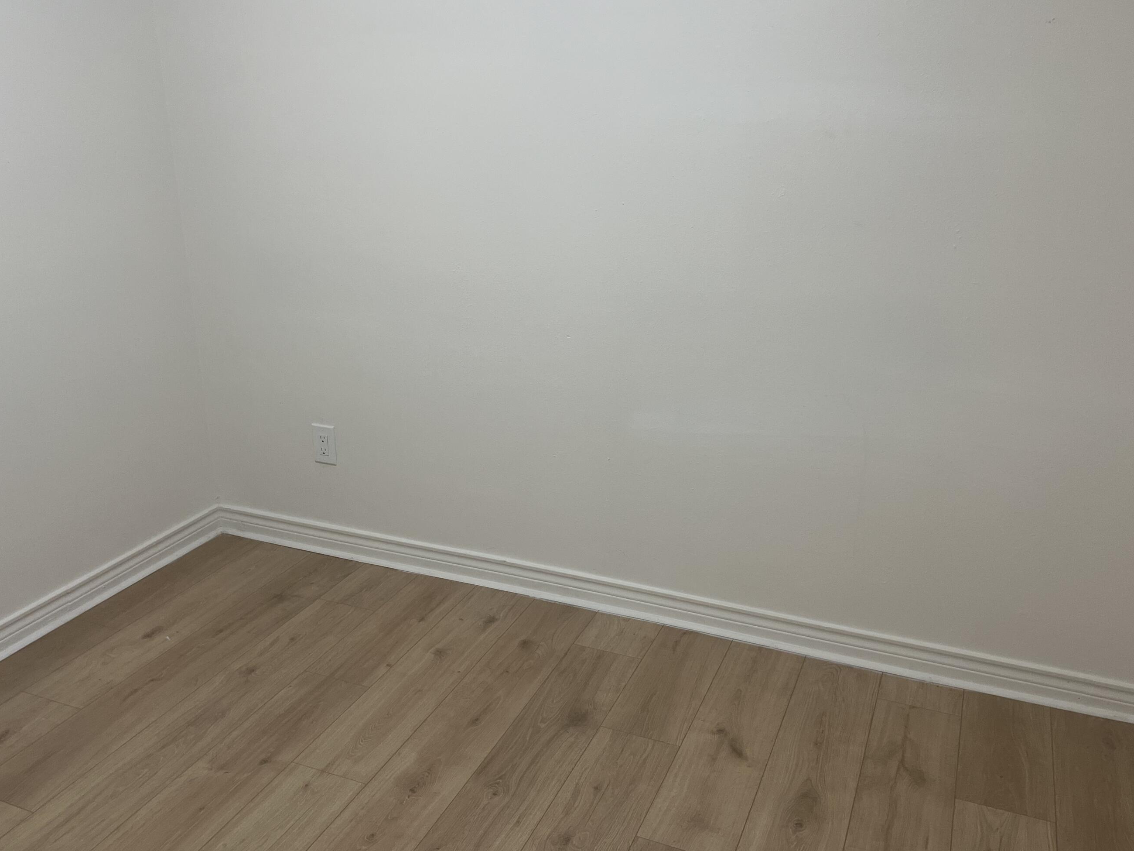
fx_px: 983
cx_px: 583
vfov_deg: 46.8
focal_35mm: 30
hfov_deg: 60.0
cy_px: 435
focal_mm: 5.1
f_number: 1.6
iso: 160
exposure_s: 1/60
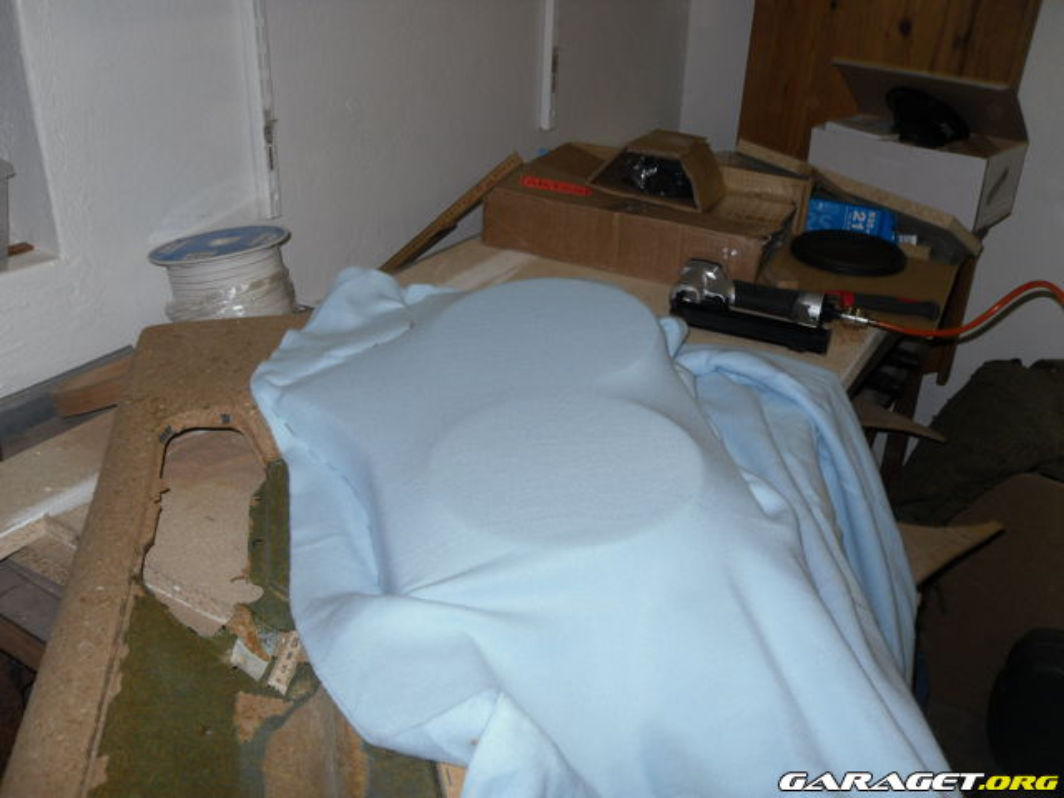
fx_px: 1076
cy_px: 399
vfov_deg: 40.7
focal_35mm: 35
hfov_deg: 52.6
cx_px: 532
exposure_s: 1/45
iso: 80
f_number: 3.5
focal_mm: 6.3
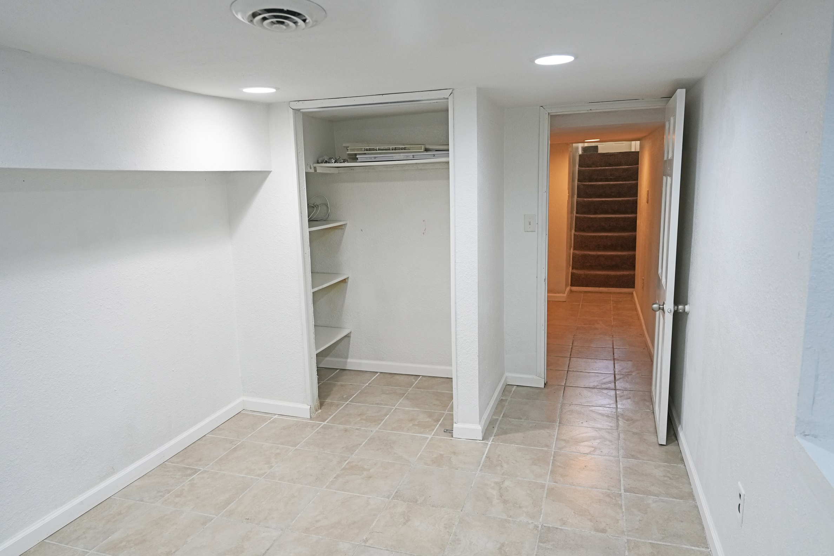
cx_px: 417
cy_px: 278
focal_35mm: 24
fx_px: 556
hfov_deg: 73.7
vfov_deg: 53.1
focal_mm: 24
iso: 1000
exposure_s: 1/160
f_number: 4
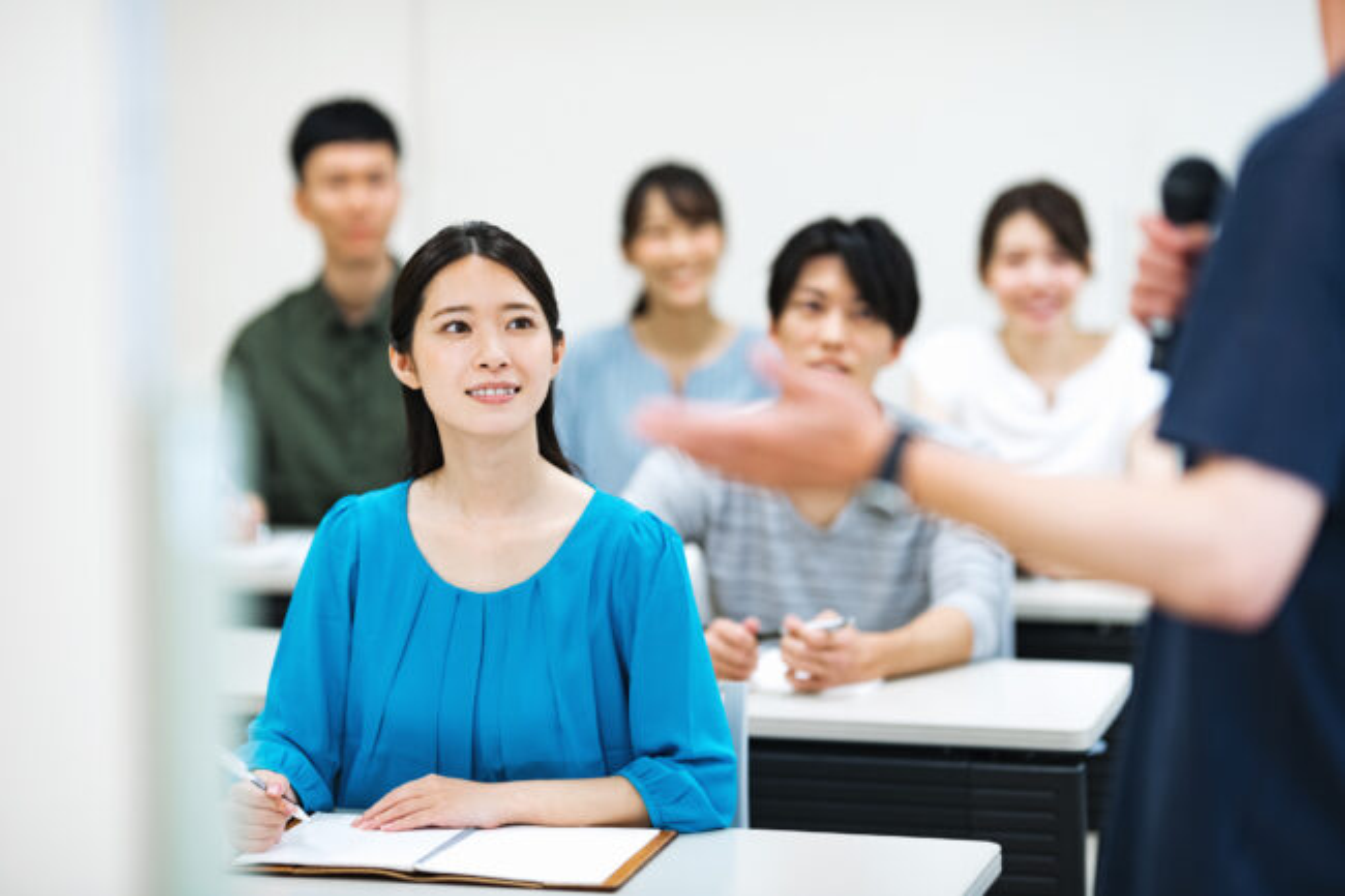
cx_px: 672
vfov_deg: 13.0
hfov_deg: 19.5
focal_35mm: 105
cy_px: 448
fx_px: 3922
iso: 320
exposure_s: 1/200
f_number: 1.8
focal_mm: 105
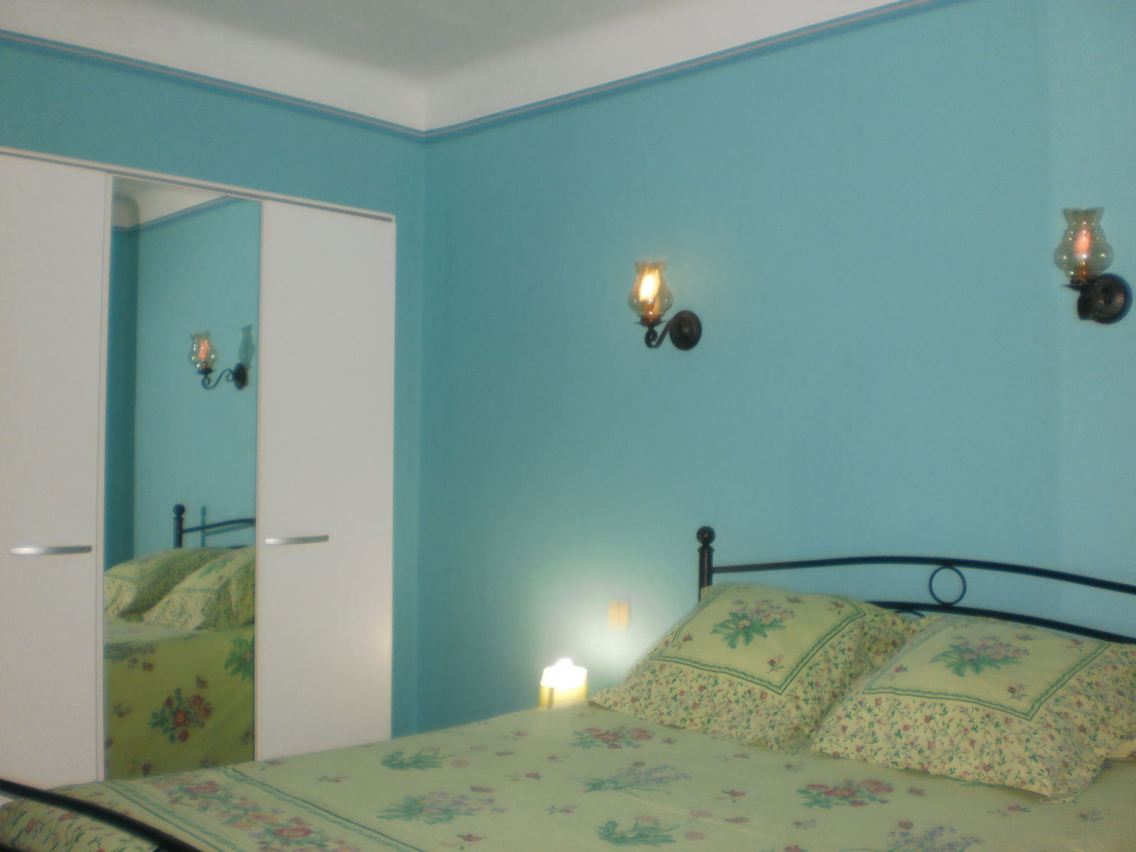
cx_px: 568
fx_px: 1181
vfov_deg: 39.7
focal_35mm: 36
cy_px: 426
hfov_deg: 51.4
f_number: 3.1
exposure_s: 1/30
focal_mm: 6.3
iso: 250
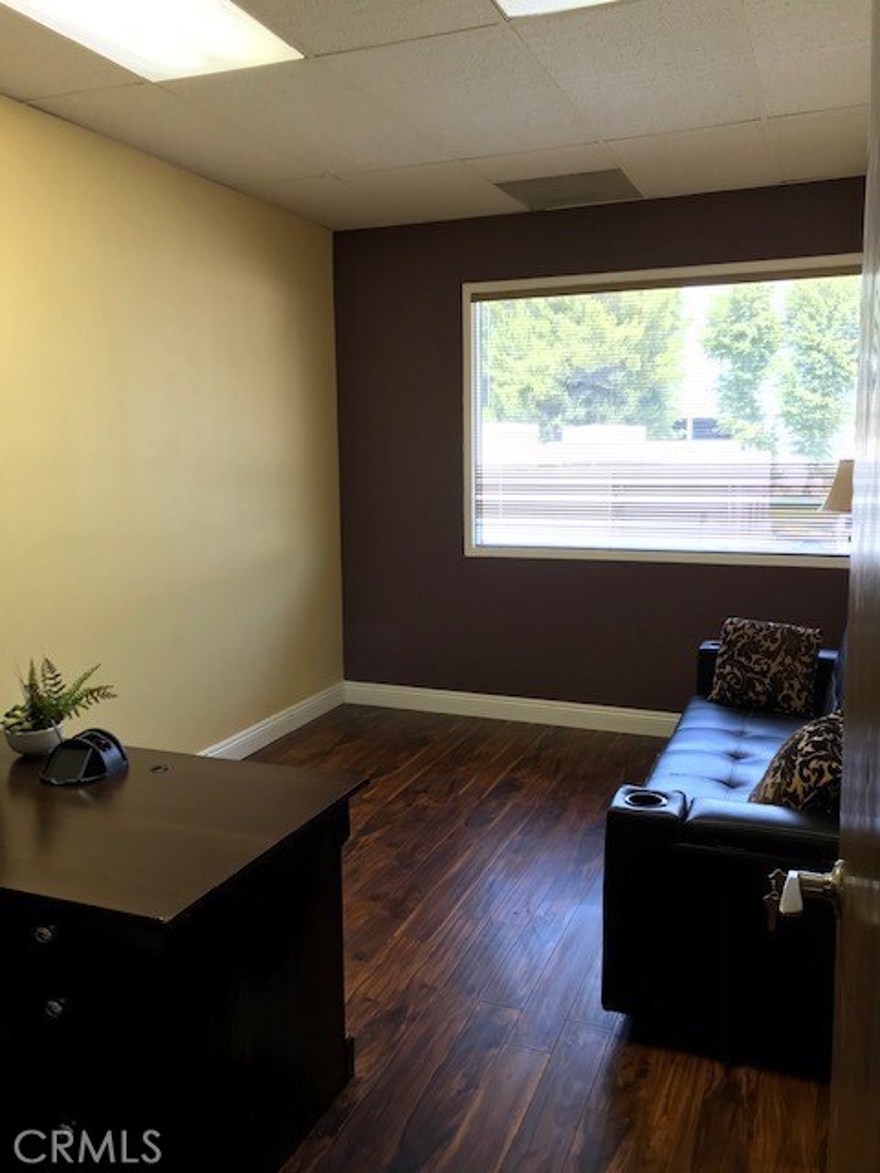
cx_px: 440
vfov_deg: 63.4
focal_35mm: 28
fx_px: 949
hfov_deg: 49.7
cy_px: 586
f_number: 1.8
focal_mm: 3.99
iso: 25
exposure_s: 1/60
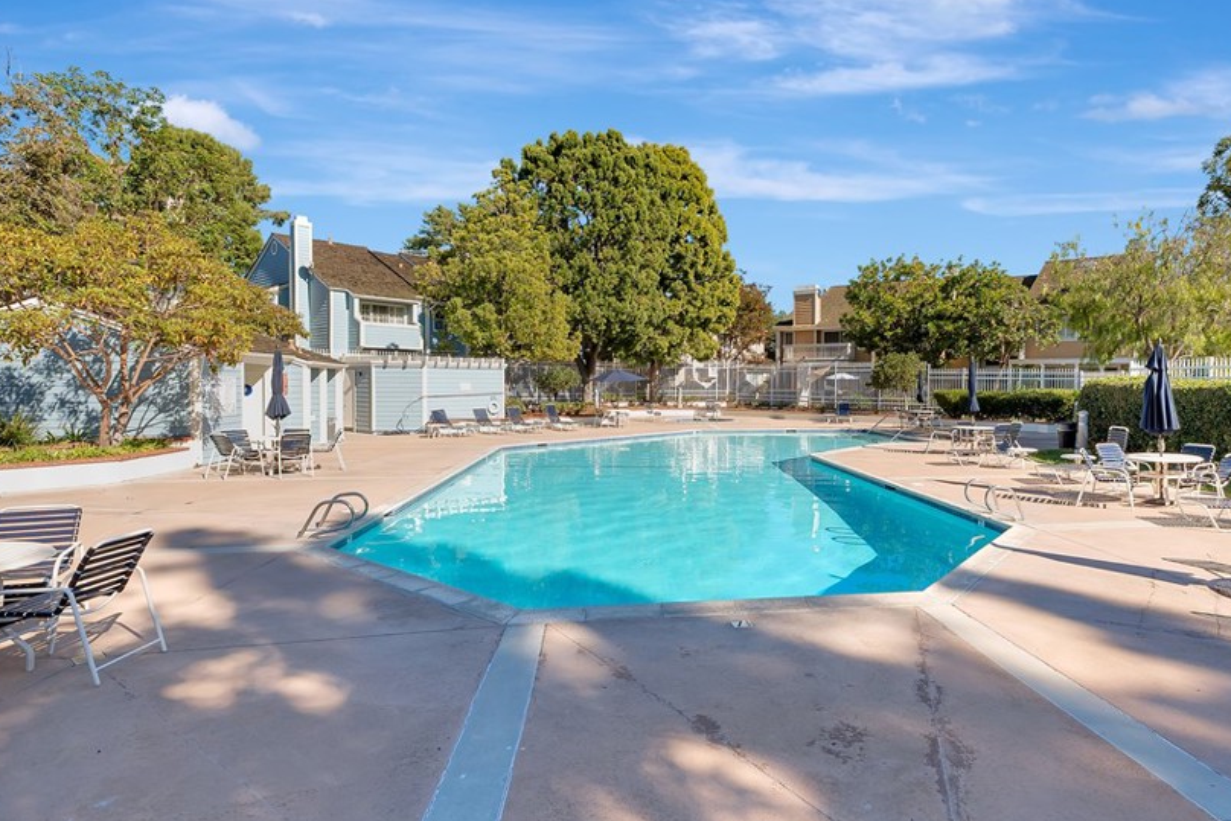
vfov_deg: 64.6
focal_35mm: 19
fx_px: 650
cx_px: 708
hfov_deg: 86.3
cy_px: 395
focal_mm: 10
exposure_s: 1/640
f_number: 5.6
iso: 100
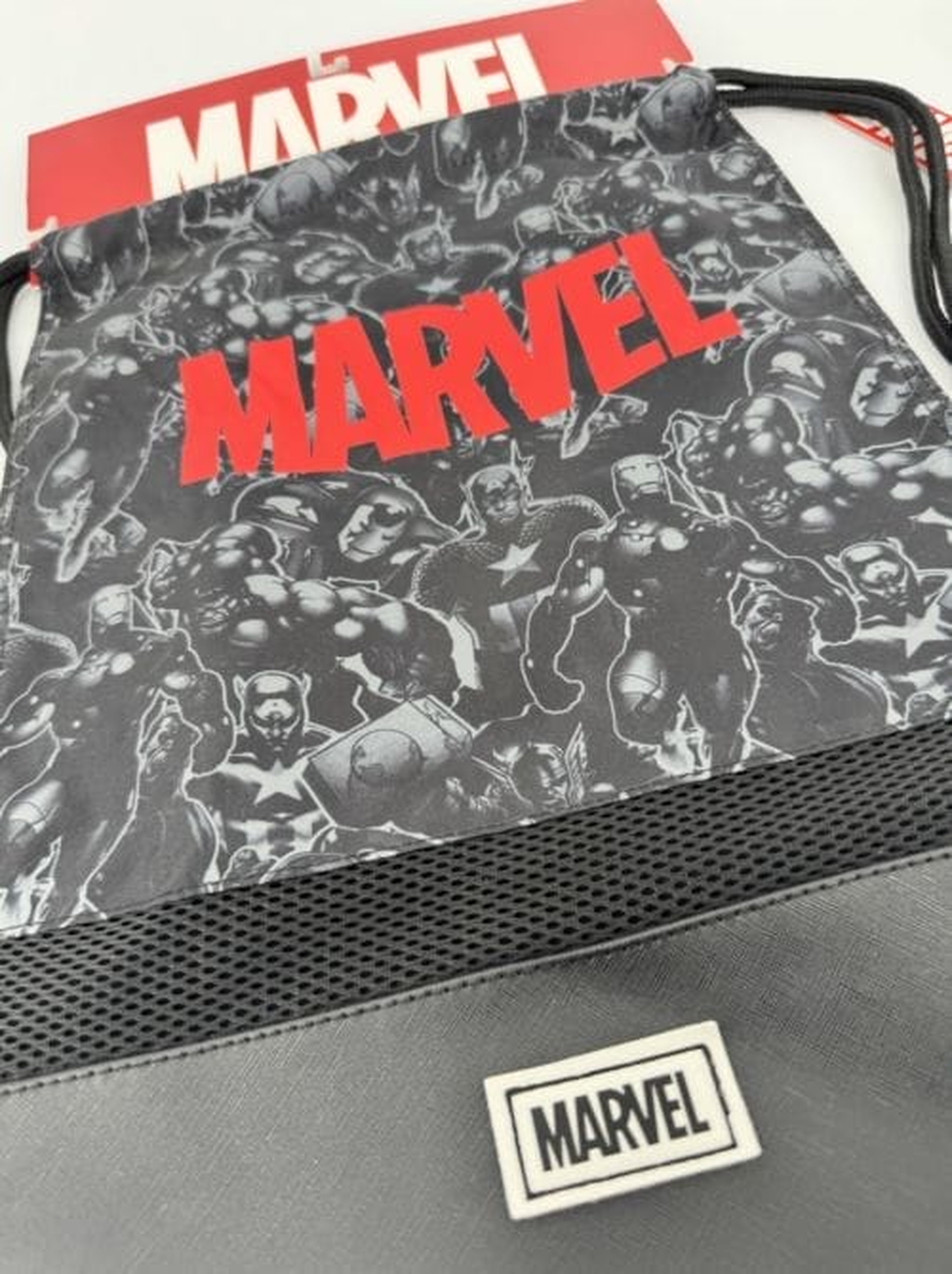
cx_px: 476
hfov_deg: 56.7
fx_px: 882
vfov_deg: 71.7
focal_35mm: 24
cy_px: 637
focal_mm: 6.76
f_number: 1.78
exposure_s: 1/172
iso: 80
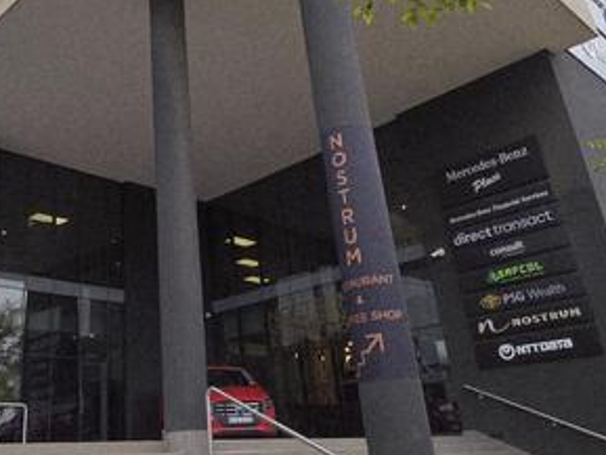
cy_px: 153
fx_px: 630
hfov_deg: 49.8
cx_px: 174
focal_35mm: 36
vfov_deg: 39.2
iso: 40
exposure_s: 1/253
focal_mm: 2.2
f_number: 1.9
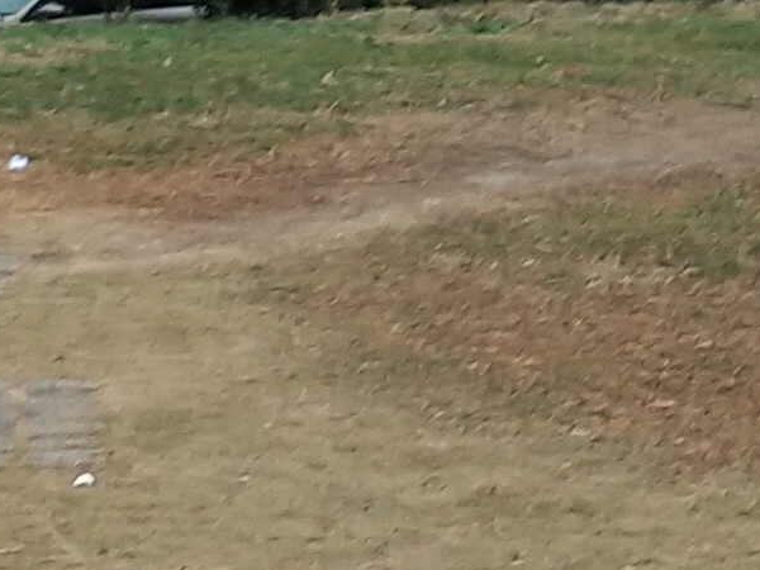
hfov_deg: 9.2
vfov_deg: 6.9
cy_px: 314
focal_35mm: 215
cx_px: 350
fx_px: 4720
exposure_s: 1/100
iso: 64
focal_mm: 3.69
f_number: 2.2
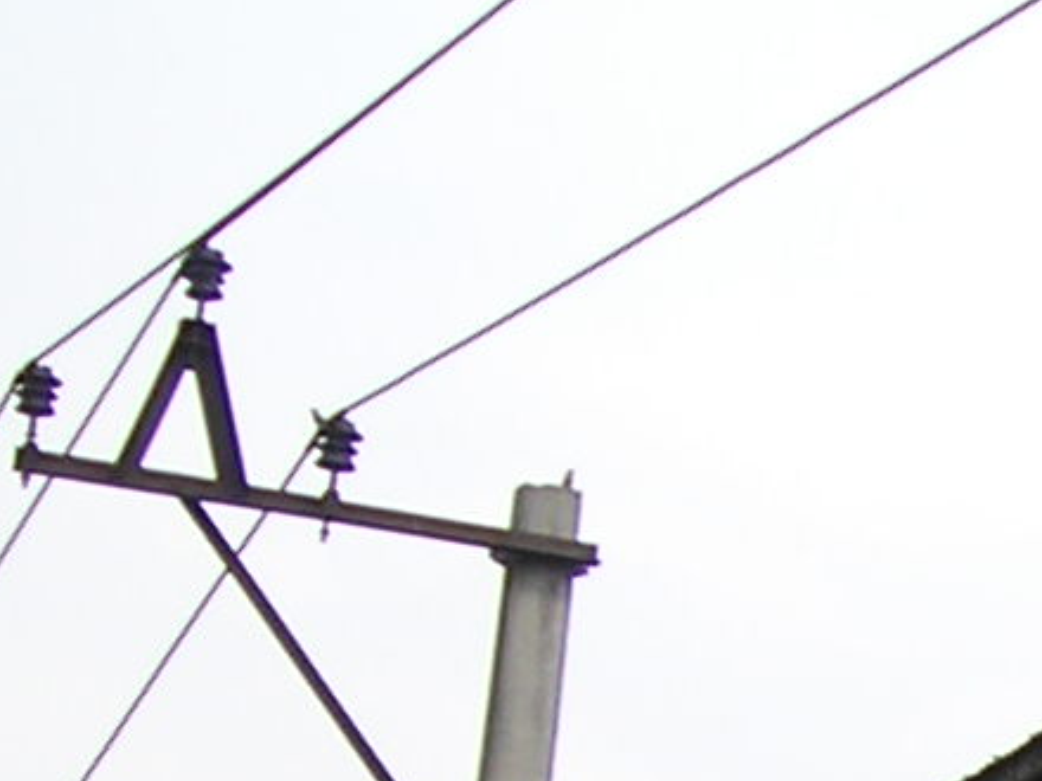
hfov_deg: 8.3
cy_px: 1766
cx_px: 2255
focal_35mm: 224
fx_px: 6743
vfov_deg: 6.4
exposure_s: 1/280
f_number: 3.2
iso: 50
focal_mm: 6.3
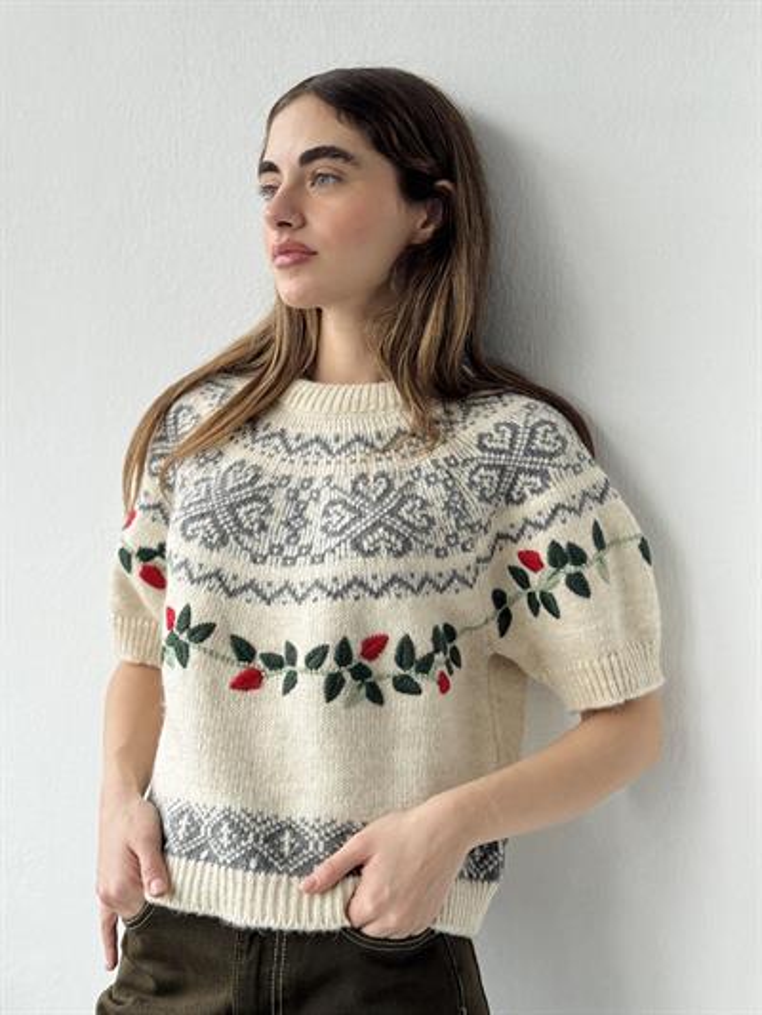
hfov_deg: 30.3
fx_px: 1408
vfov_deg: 39.6
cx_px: 381
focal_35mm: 48
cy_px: 508
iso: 64
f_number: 1.78
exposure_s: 1/192
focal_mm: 6.76
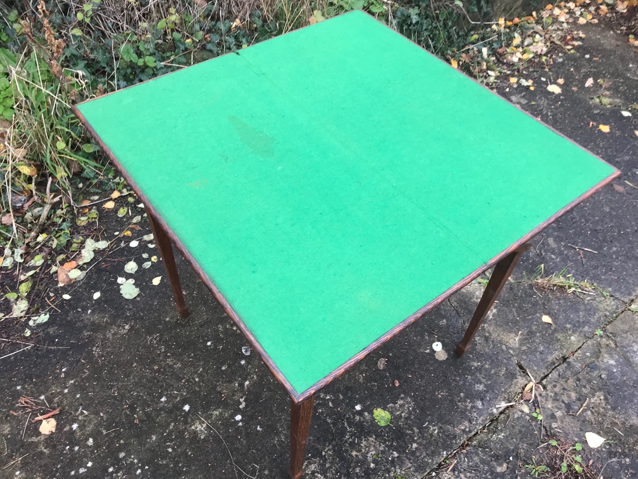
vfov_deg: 49.7
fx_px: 516
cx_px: 319
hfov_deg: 63.4
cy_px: 240
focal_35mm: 28
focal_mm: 3.99
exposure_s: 1/50
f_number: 1.8
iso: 25
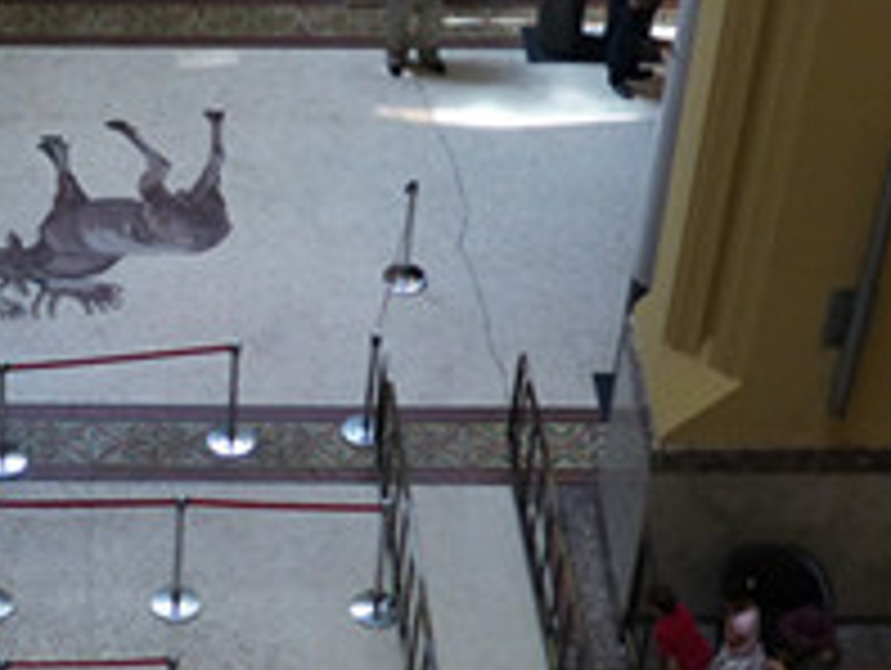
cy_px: 139
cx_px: 76
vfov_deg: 14.3
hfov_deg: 18.7
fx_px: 2654
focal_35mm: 103
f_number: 3.7
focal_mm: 6.1
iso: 250
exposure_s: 1/60
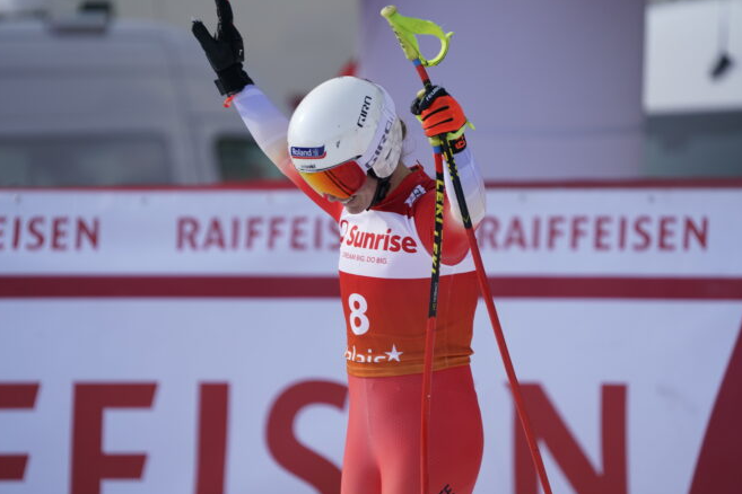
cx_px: 363
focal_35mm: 636
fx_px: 13108
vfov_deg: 2.2
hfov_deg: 3.2
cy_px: 239
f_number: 6.3
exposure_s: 1/1600
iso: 400
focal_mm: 600
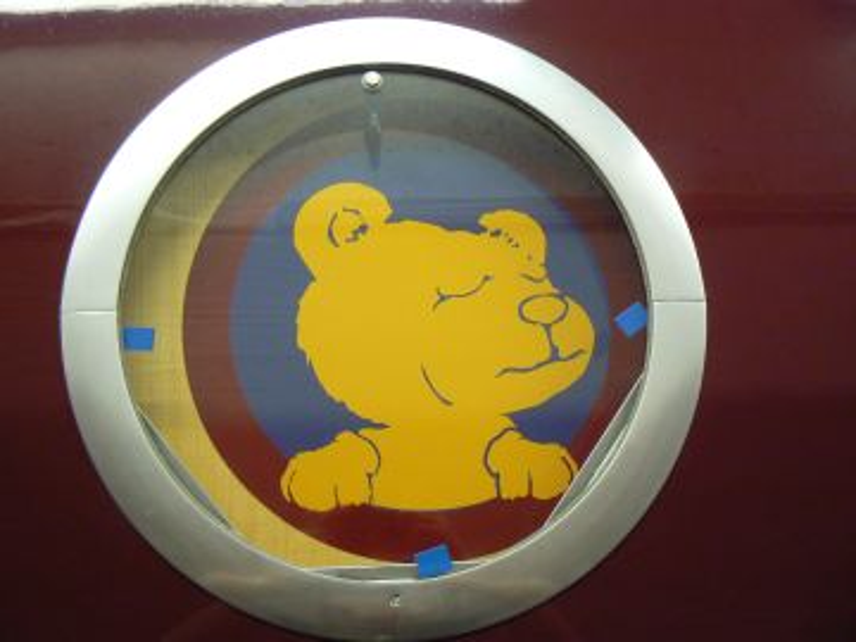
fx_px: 890
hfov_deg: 51.4
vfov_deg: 39.7
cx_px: 428
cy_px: 321
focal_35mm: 36
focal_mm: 6
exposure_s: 1/25
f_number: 2.8
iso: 200
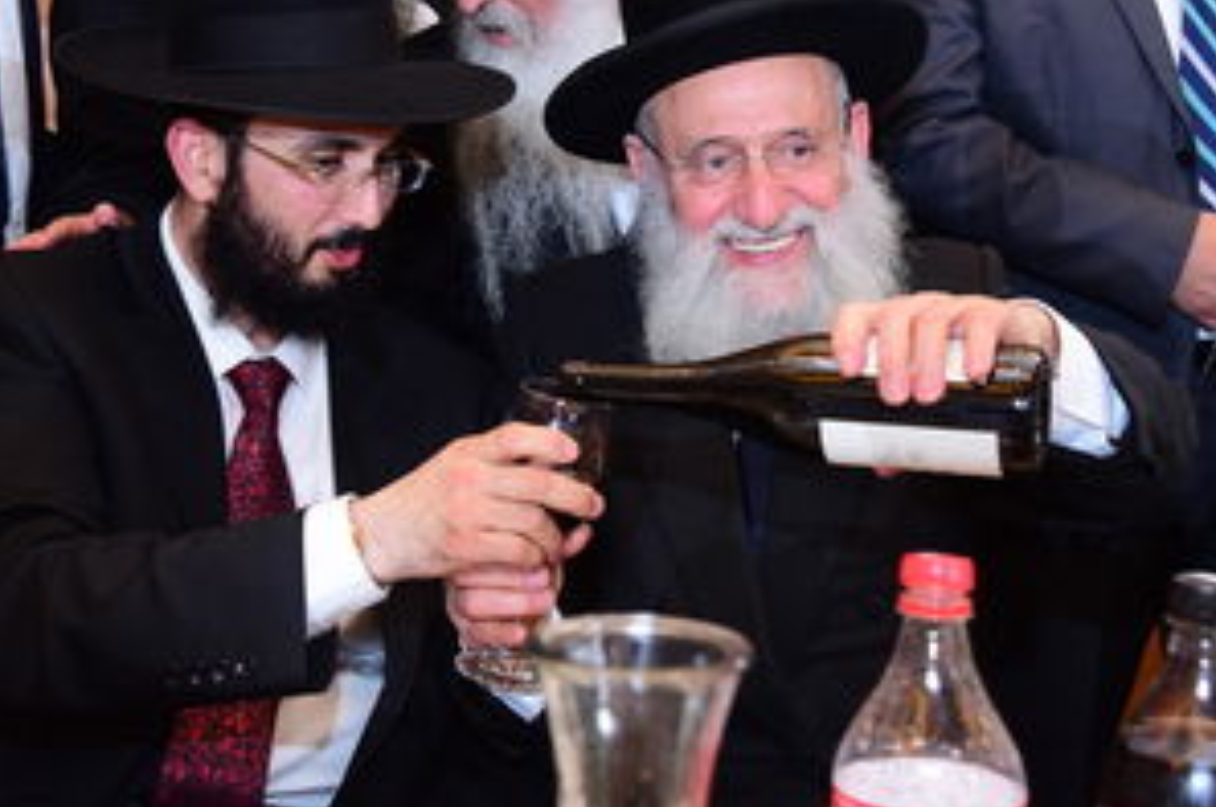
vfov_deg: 21.8
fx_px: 2091
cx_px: 545
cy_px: 279
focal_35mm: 62
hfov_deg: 32.4
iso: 2000
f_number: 5
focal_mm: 46
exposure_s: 1/125
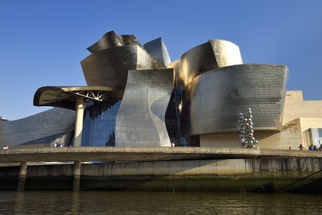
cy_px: 108
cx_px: 161
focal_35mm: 34
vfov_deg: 38.9
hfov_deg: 55.8
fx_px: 304
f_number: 10
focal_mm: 34
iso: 200
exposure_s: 1/400
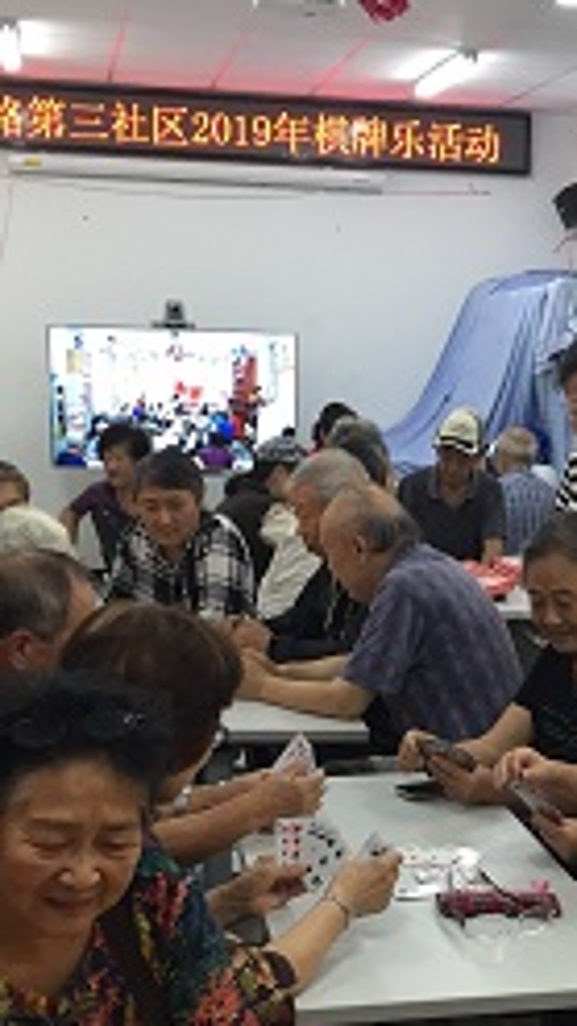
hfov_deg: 18.5
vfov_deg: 32.3
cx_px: 506
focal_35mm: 64
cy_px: 746
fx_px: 1740
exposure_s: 1/33
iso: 125
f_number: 2.2
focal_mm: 4.15
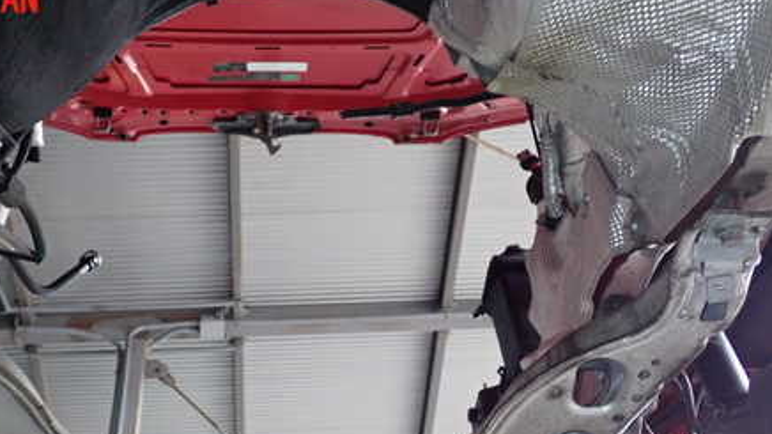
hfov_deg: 42.2
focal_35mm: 48
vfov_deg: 24.3
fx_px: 982
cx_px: 248
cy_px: 377
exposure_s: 1/125
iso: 400
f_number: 2.4
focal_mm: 5.79
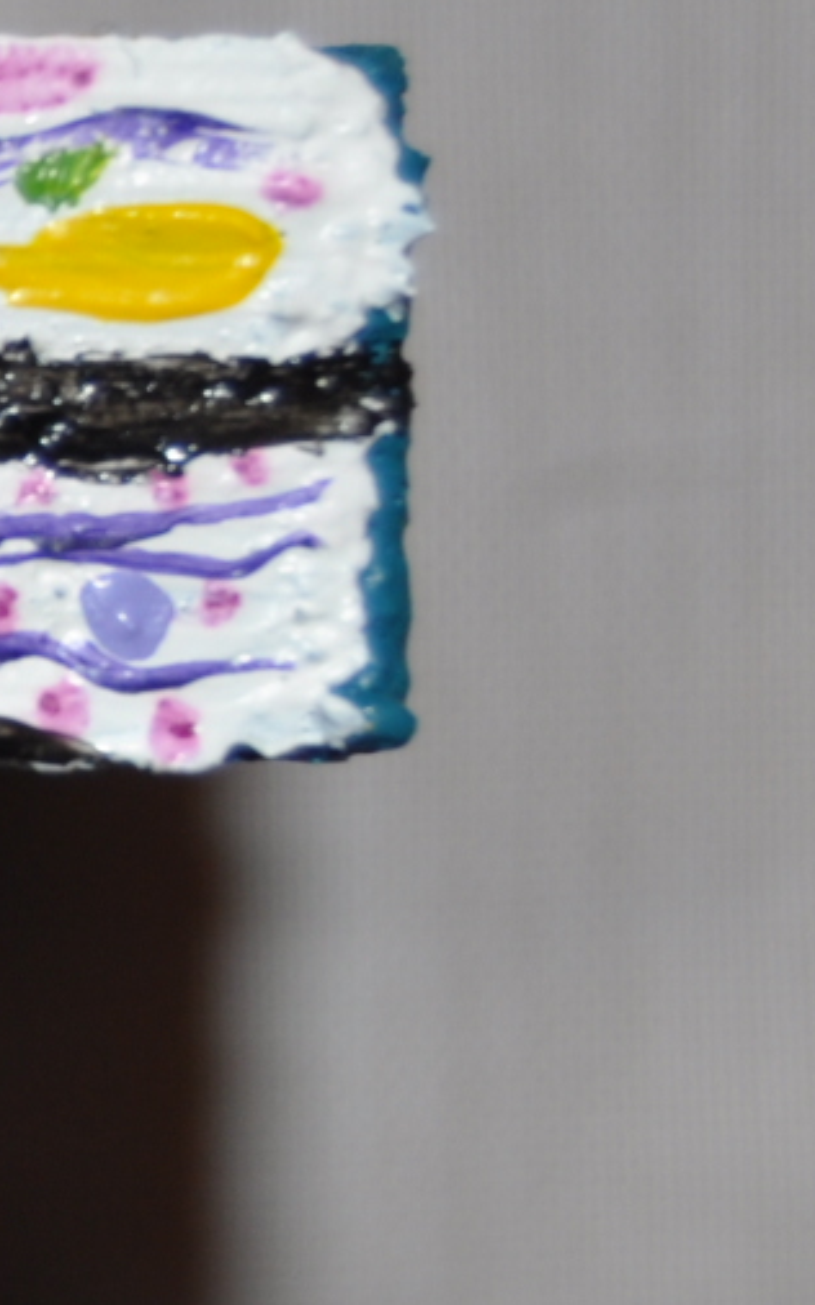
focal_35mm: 194
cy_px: 508
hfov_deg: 6.5
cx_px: -1065
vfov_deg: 10.8
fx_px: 6898
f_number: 4.2
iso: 200
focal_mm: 30
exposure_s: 1/60
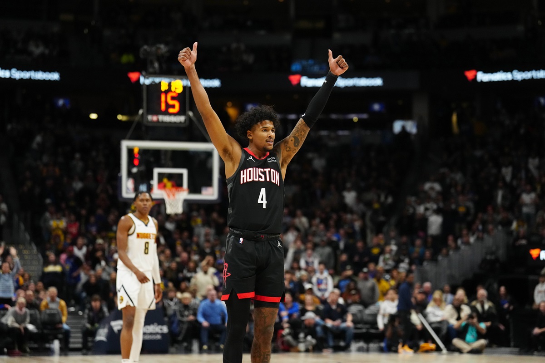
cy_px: 182
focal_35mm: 105
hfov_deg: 19.5
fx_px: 1589
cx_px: 272
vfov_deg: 13.0
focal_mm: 105
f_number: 2.8
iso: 5000
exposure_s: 1/3200
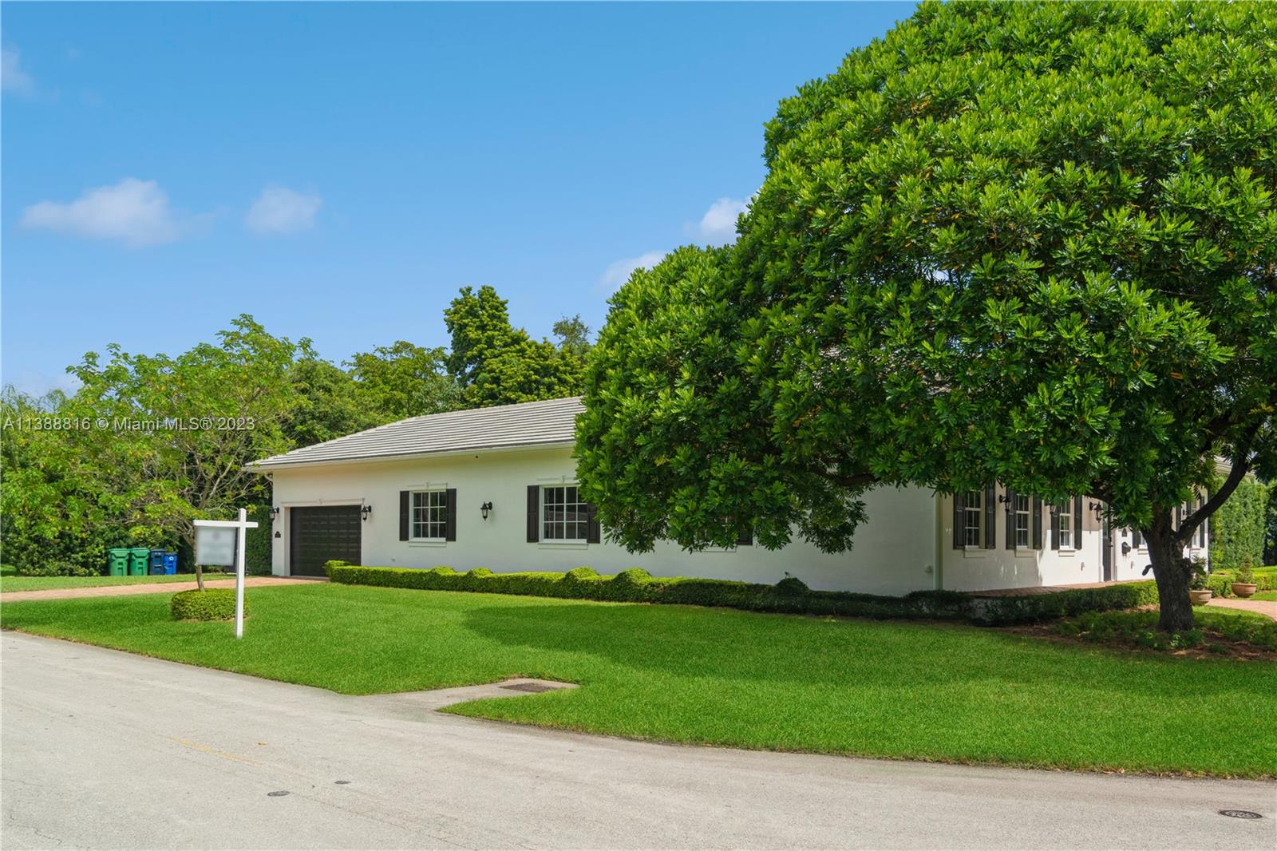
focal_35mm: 30
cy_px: 426
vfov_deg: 43.6
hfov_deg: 61.9
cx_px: 638
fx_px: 1064
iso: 200
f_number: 8
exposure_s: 1/500
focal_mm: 30
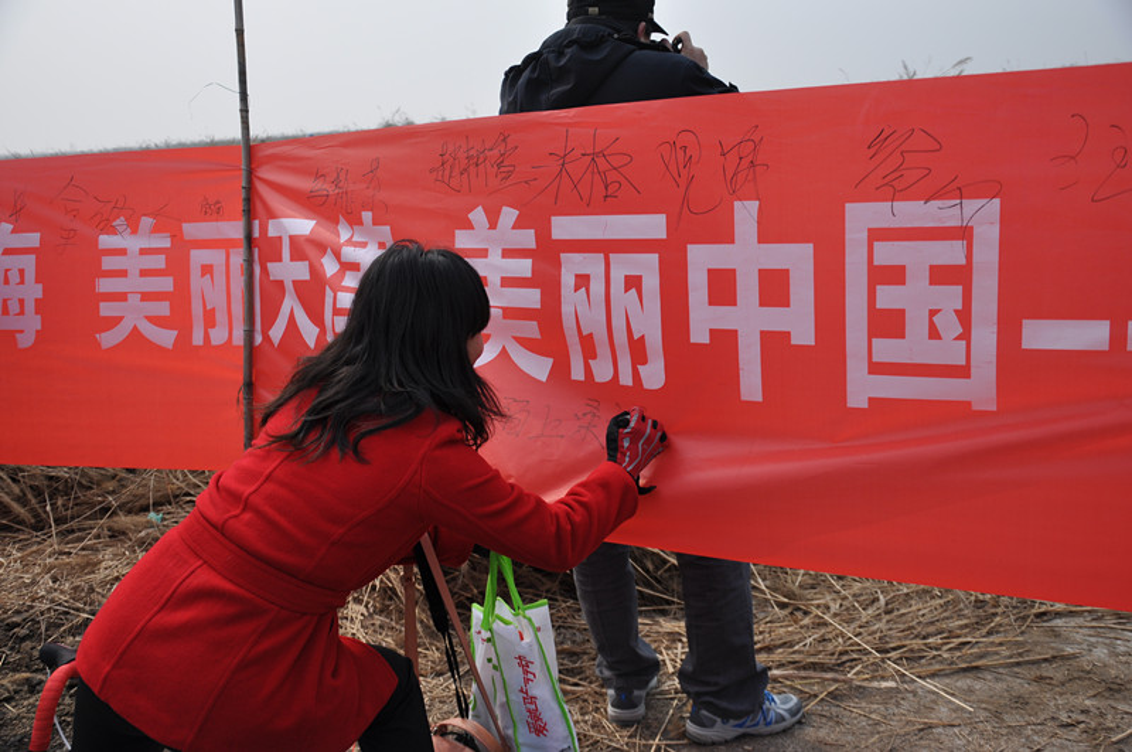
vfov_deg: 35.4
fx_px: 1177
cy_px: 376
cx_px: 566
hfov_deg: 51.3
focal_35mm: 38
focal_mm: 25
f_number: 4
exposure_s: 1/1600
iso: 200
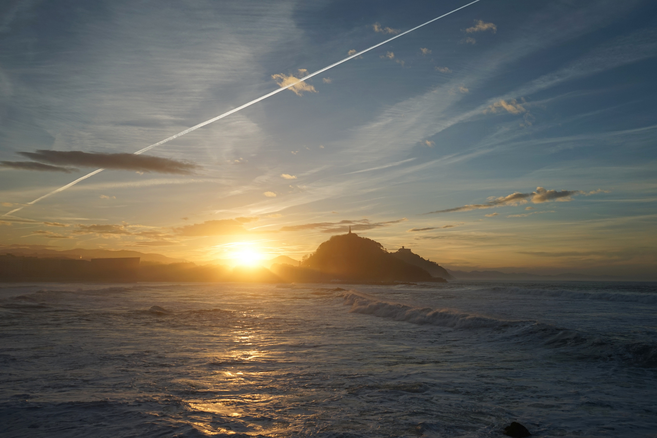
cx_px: 328
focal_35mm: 28
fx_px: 511
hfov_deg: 65.5
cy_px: 219
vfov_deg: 46.4
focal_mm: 28
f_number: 4.5
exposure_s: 1/2500
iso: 200
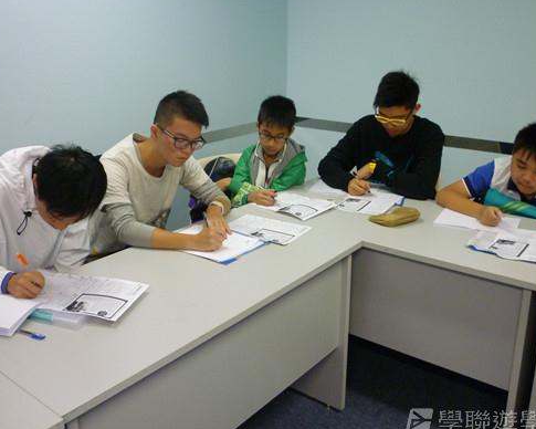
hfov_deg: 51.5
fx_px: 555
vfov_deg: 42.2
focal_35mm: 35
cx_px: 278
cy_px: 202
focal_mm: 5.2
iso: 400
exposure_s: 1/30
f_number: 3.3
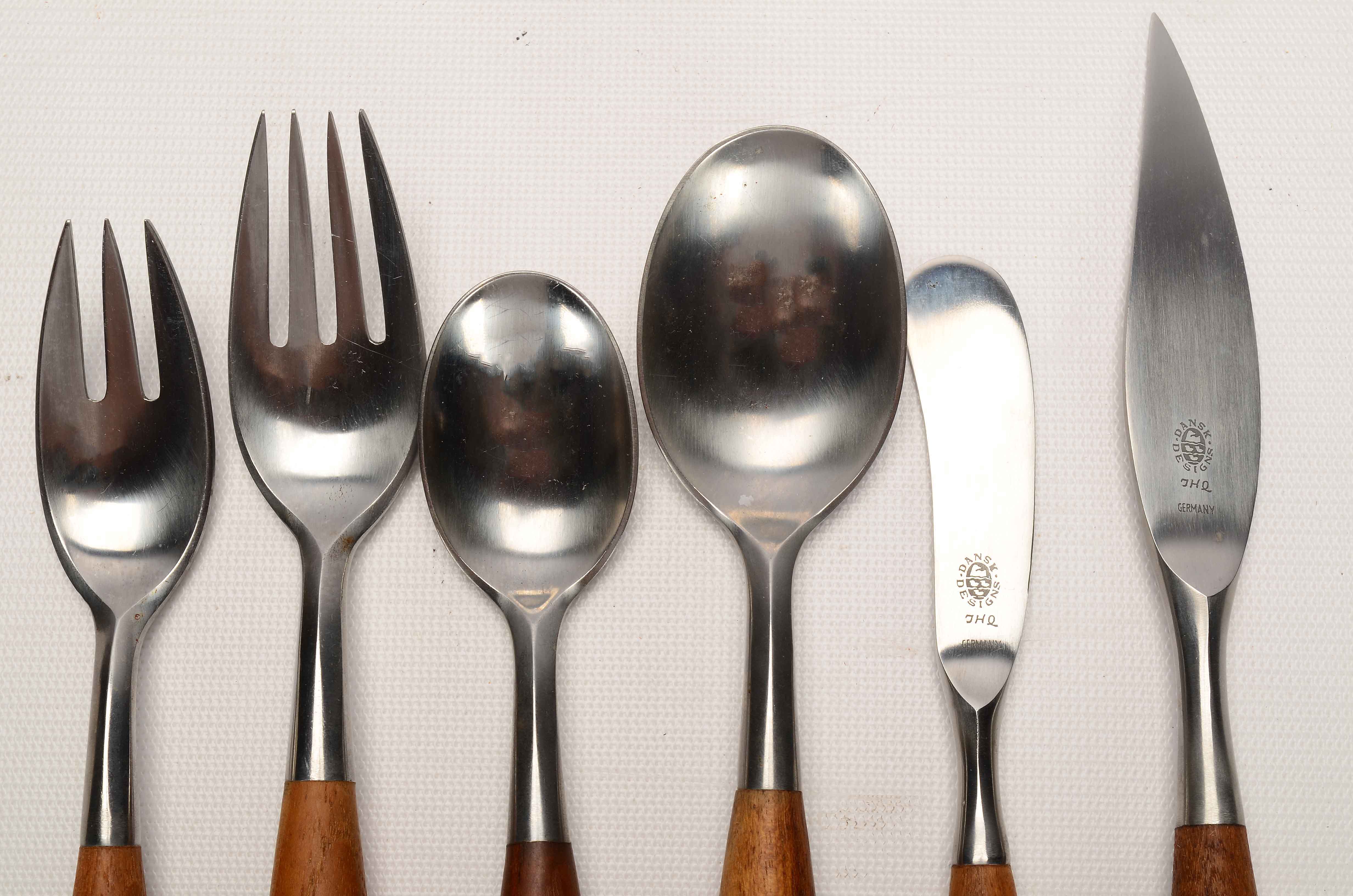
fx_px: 2588
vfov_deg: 19.6
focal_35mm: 69
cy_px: 448
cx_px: 676
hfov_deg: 29.3
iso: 100
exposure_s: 1/160
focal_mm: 46
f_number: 18
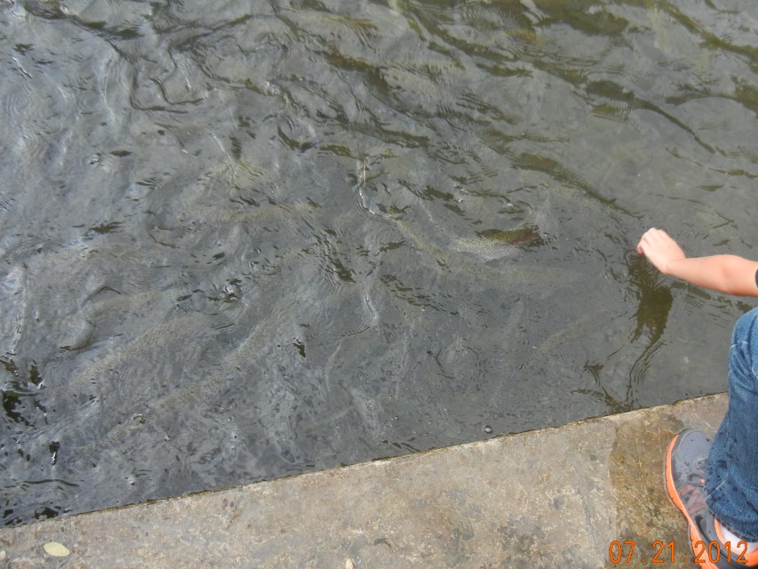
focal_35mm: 36
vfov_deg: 39.7
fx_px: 788
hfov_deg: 51.2
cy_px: 282
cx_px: 434
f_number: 3.5
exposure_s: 1/237
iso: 160
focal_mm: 5.4
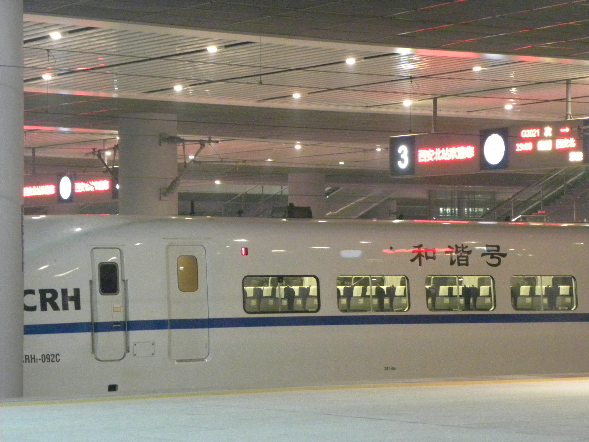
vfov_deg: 12.7
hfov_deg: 16.8
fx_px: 1991
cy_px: 221
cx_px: 294
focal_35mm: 117
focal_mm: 20.8
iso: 800
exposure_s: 1/15
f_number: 4
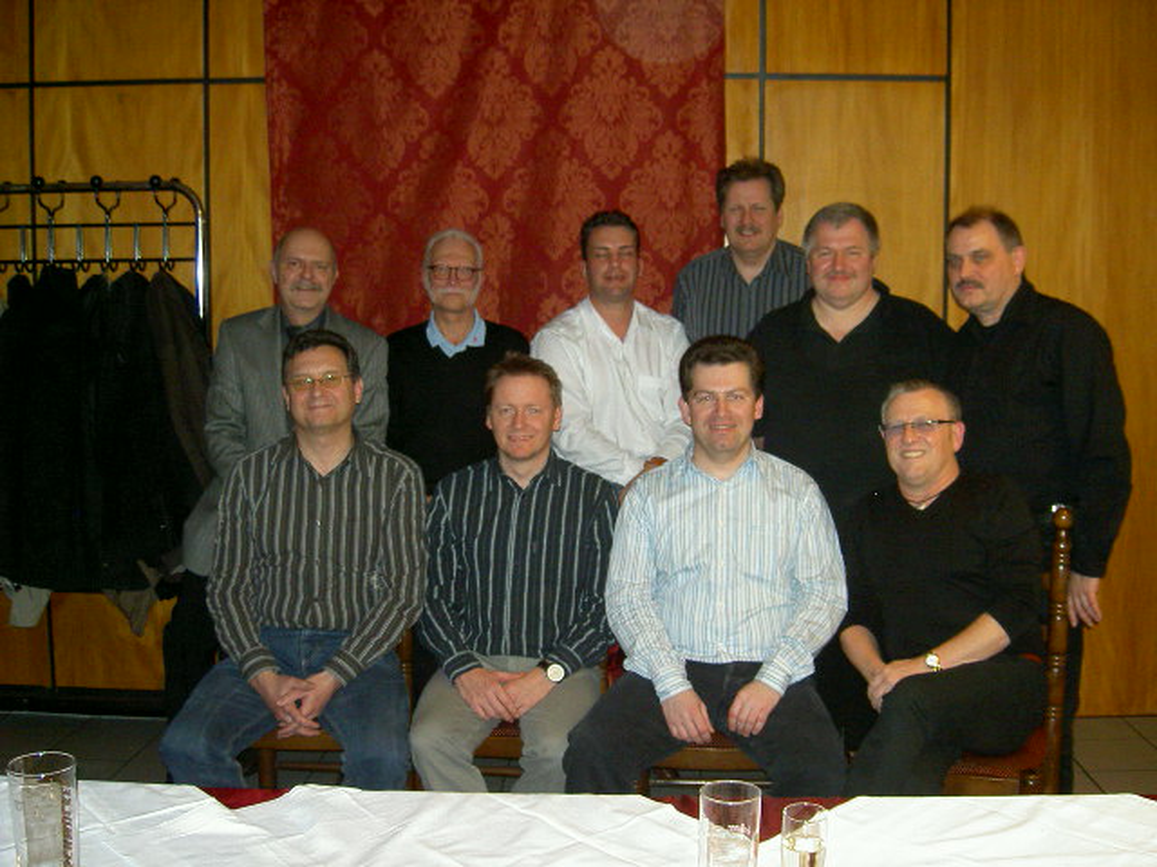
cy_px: 434
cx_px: 578
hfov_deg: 47.9
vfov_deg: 36.8
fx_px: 1304
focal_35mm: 39
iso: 100
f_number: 2.8
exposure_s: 1/59.5
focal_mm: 8
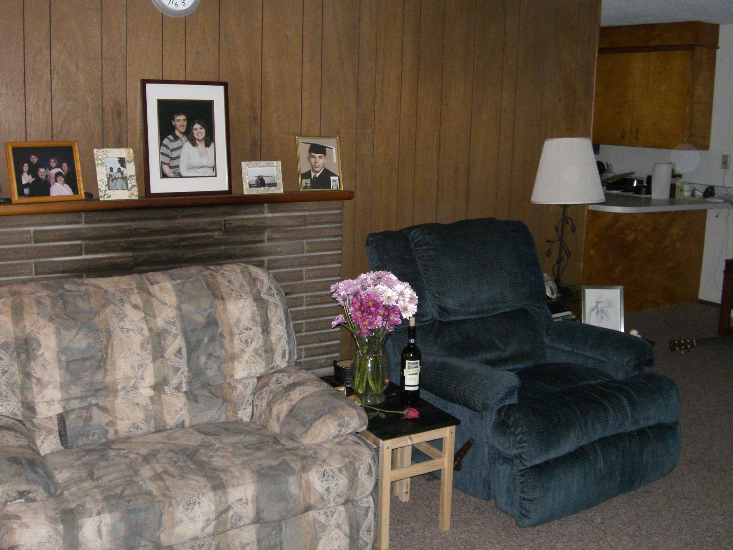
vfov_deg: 37.7
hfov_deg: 49.0
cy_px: 275
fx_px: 805
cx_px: 366
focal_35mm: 38
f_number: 4
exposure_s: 1/60
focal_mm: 7.9
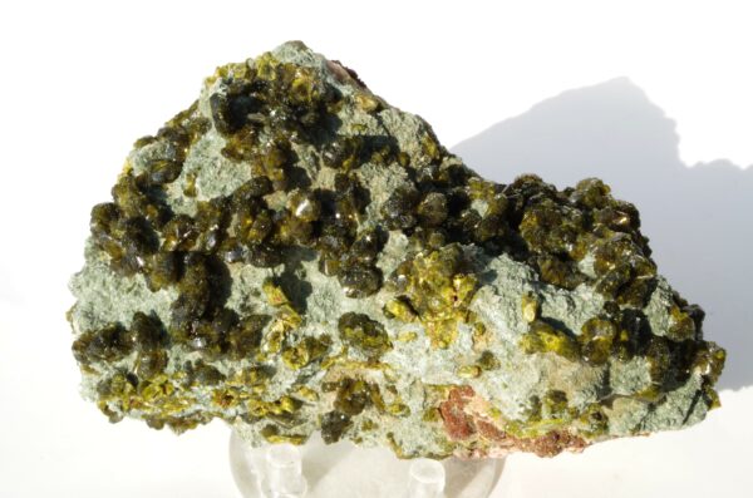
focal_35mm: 52
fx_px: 1085
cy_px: 249
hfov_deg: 38.3
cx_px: 376
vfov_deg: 25.9
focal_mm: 35
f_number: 4.5
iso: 100
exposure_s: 1/8
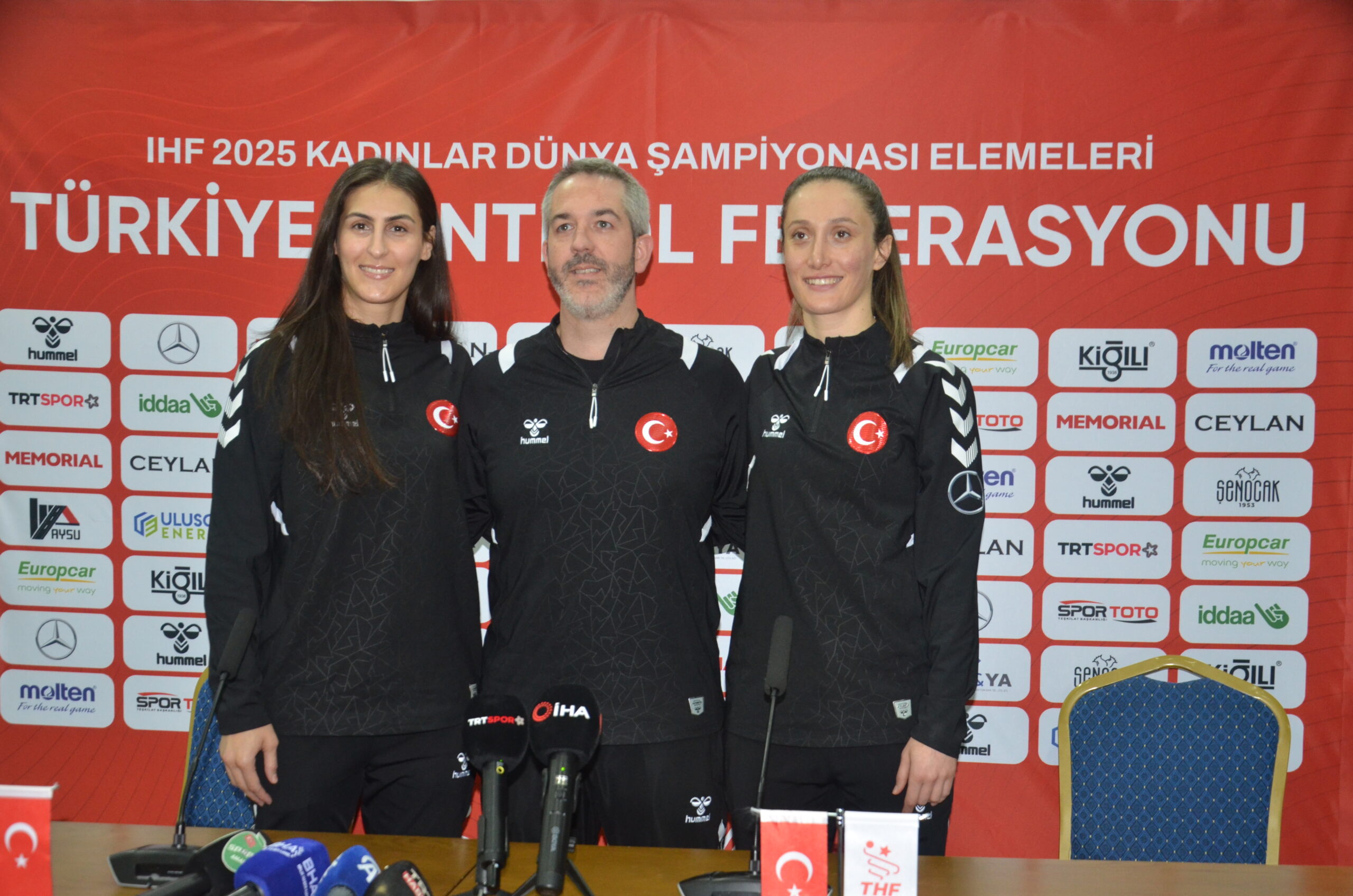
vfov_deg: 29.7
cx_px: 676
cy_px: 448
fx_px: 1688
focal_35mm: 45
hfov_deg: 43.7
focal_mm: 30
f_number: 5.6
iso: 1250
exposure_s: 1/60
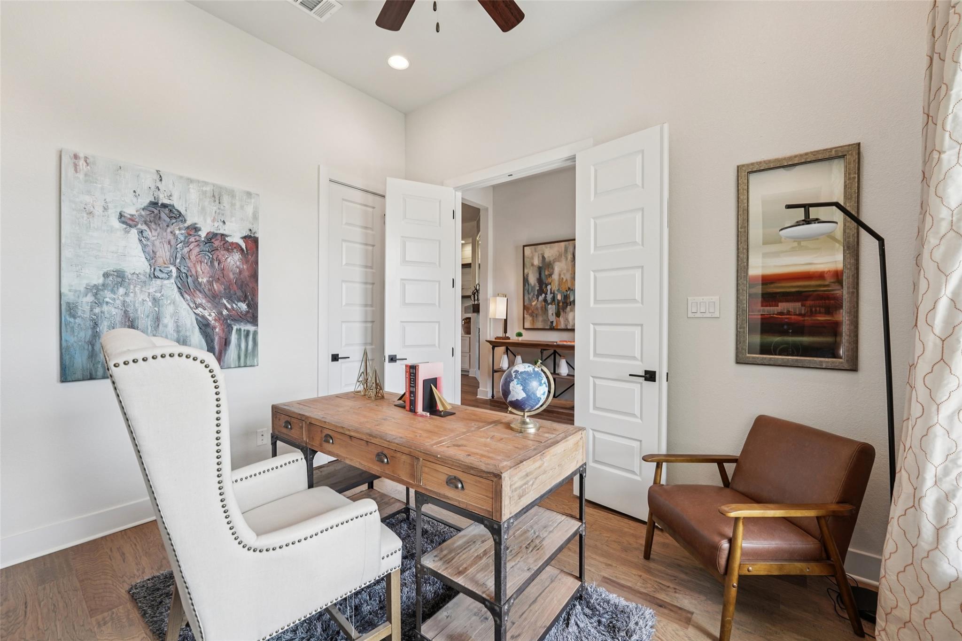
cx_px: 481
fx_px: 374
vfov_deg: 81.2
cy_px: 320
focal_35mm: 14
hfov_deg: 104.3
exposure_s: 1/80
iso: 400
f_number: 8
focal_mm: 14
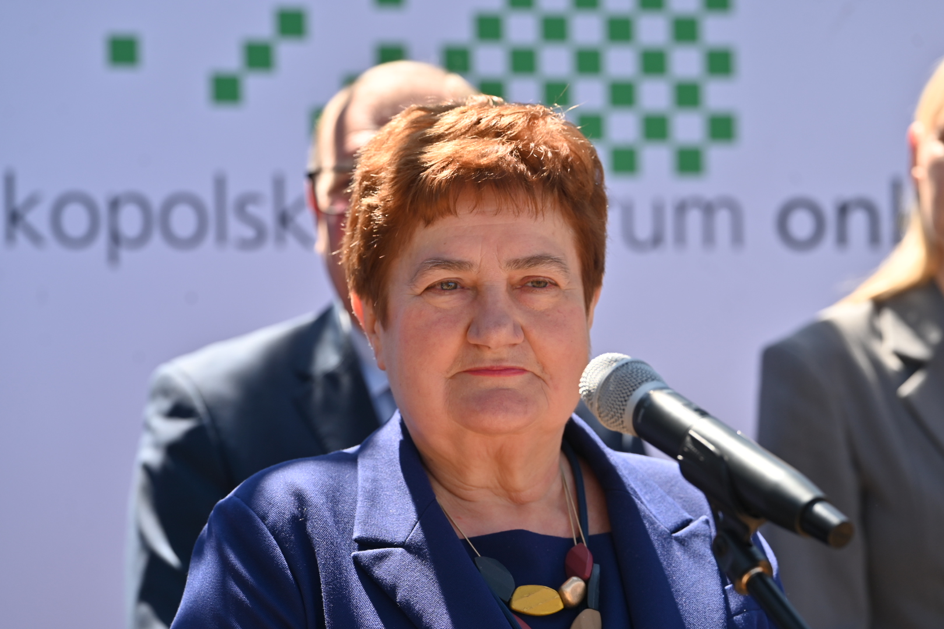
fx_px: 3540
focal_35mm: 135
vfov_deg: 10.2
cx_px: 472
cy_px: 314
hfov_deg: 15.2
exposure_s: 1/250
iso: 100
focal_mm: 135
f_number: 5
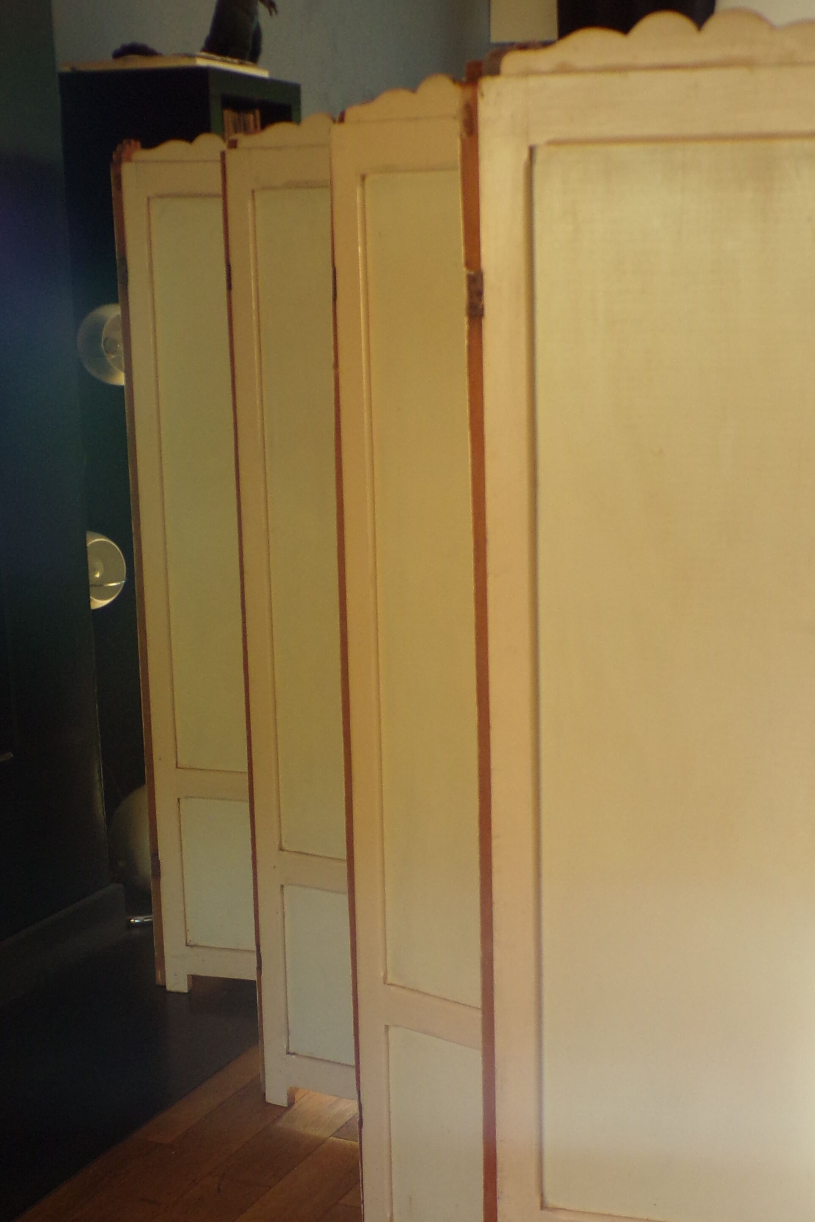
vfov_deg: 37.3
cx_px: 494
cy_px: 753
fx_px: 1800
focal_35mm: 53
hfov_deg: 25.5
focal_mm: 5.8
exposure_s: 1/40
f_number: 3.2
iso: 136
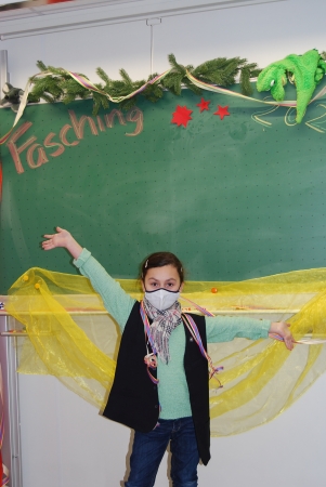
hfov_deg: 23.8
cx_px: 163
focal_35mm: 57
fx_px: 772
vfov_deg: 35.0
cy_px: 244
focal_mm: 38
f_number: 4.8
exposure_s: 1/60
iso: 200
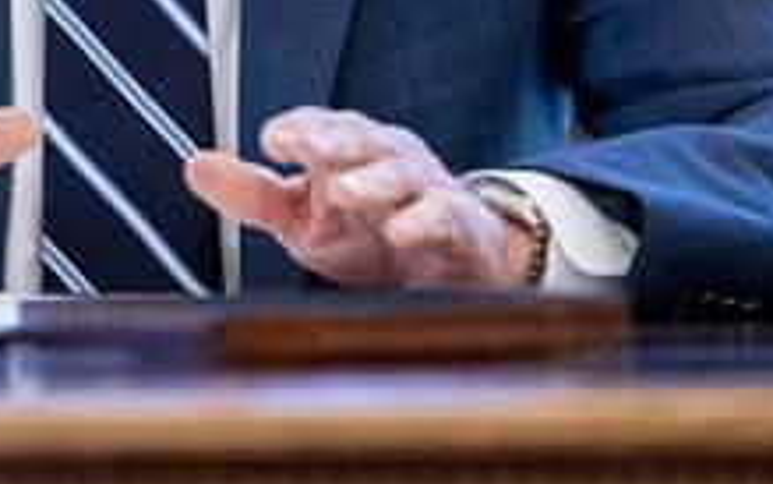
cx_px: 131
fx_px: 12159
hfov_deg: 3.6
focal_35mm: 577
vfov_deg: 2.3
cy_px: -260
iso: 4000
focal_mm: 191
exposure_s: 1/1000
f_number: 2.8
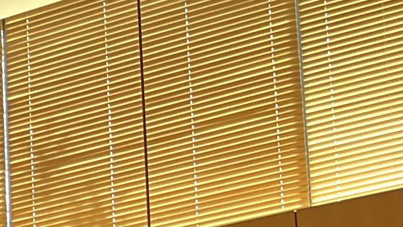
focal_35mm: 162
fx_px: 1732
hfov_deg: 10.5
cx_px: -705
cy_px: 666
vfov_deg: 6.8
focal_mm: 5.1
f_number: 1.6
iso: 100
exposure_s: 1/120
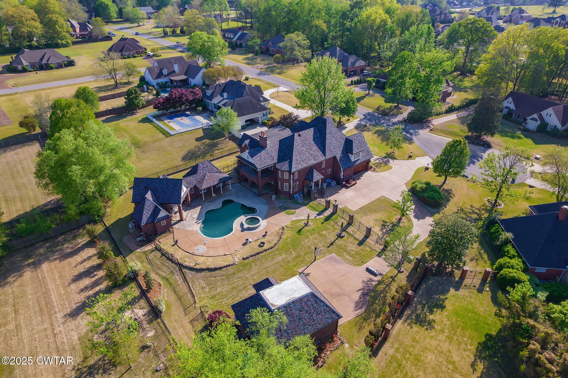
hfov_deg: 78.6
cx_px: 284
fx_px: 347
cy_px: 189
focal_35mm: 22
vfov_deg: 57.2
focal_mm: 8.38
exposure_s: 1/50
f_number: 2.8
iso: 110
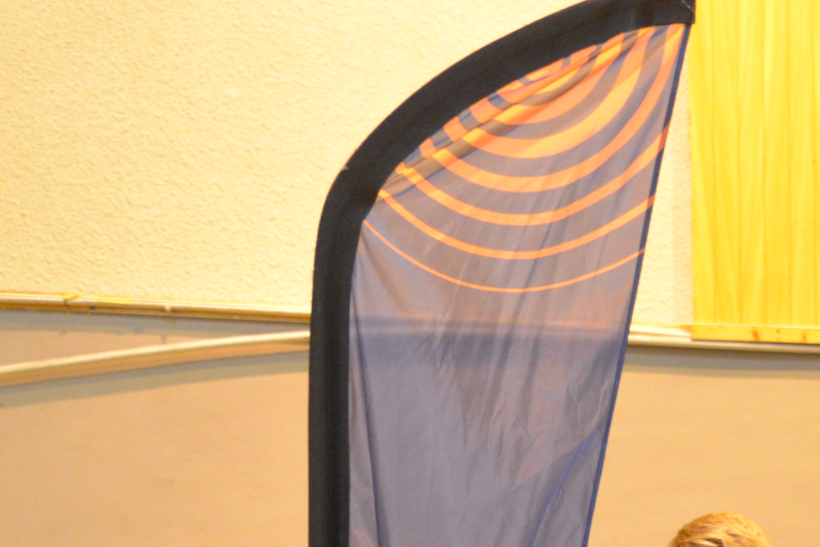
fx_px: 2802
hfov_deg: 15.3
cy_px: 925
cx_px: 1248
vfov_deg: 10.6
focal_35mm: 123
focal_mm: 34
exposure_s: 1/60
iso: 4000
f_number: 4
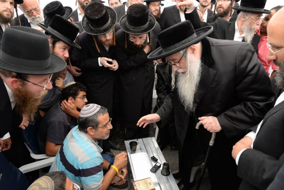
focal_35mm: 24
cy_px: 95
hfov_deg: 73.7
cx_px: 142
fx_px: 189
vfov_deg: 53.1
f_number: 9
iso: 1250
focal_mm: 24
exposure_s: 1/200
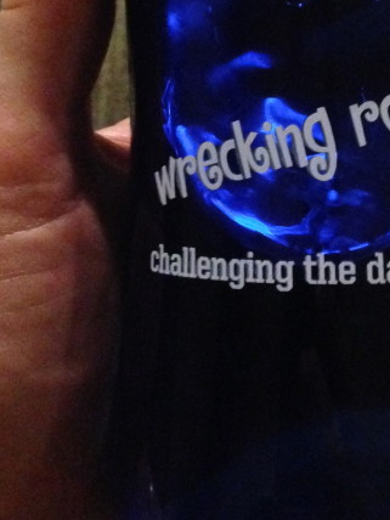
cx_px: 292
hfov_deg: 18.5
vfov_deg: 24.6
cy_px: 174
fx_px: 1187
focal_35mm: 79
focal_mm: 4.12
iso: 800
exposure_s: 1/15
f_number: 2.4
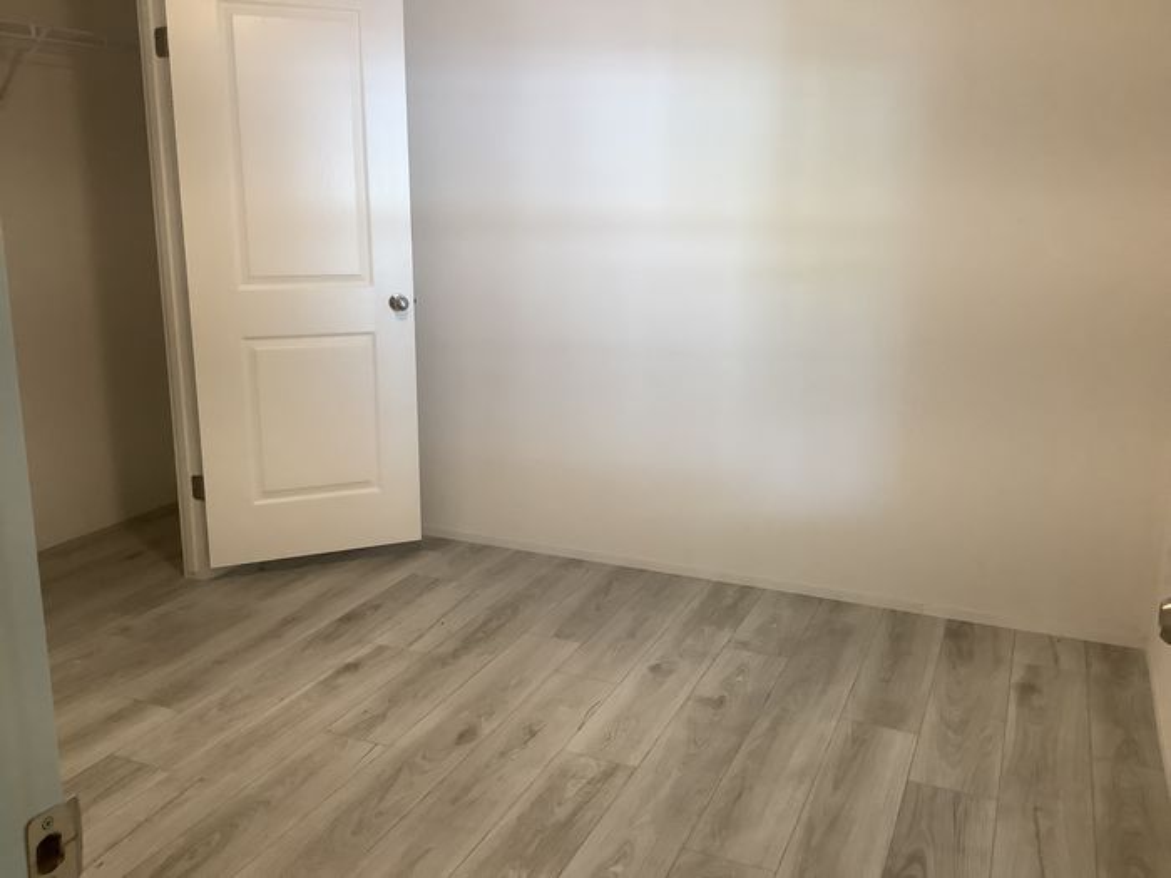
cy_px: 439
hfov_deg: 58.4
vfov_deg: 45.4
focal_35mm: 31
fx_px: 1049
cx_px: 586
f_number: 2.4
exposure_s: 1/50
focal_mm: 3.3
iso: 200
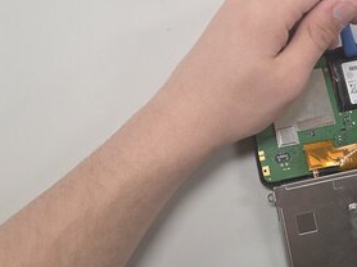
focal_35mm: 49
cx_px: 252
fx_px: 505
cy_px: 31
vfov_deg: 28.6
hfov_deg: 38.3
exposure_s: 1/120
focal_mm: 5.4
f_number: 1.8
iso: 200
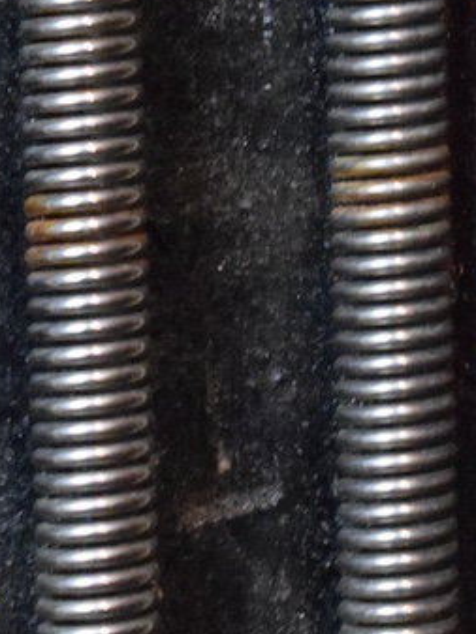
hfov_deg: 4.5
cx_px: 167
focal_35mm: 334
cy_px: 149
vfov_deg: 5.9
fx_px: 6120
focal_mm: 52
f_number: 5.6
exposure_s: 1/60
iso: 5600
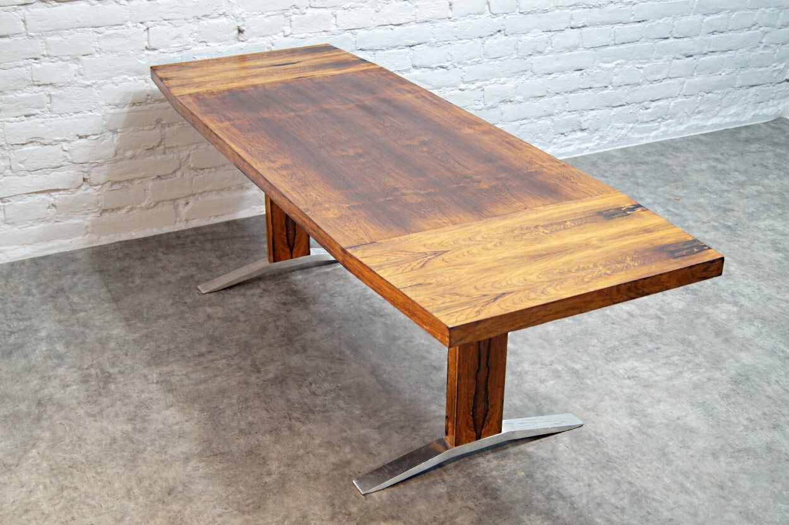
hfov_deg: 43.6
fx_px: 986
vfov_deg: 29.8
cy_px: 262
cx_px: 394
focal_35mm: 45
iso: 400
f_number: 4.5
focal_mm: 30
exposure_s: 1/15
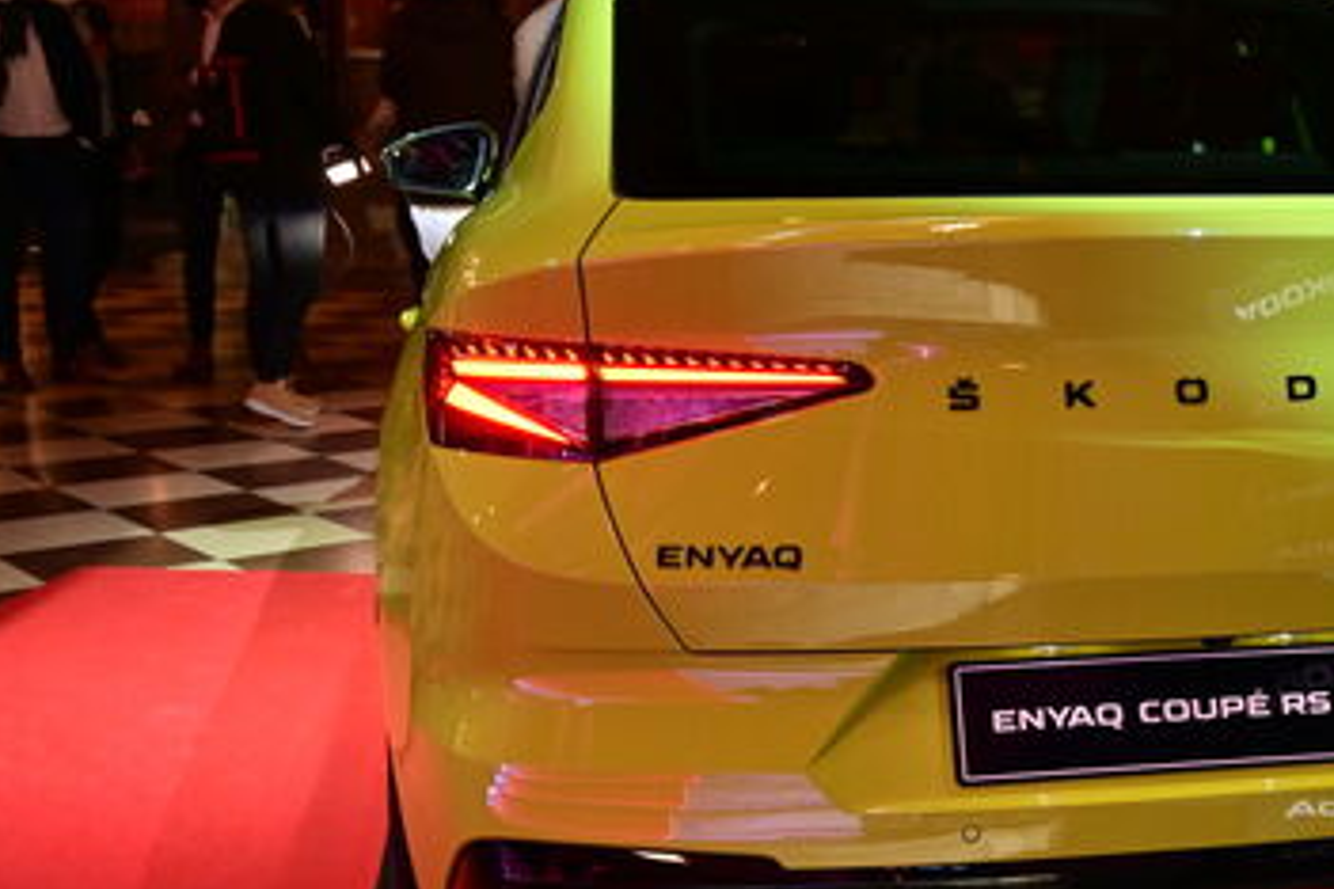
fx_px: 2091
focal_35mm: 56
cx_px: 1091
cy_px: 458
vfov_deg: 24.0
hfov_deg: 34.2
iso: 800
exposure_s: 1/100
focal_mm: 21.5
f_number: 5
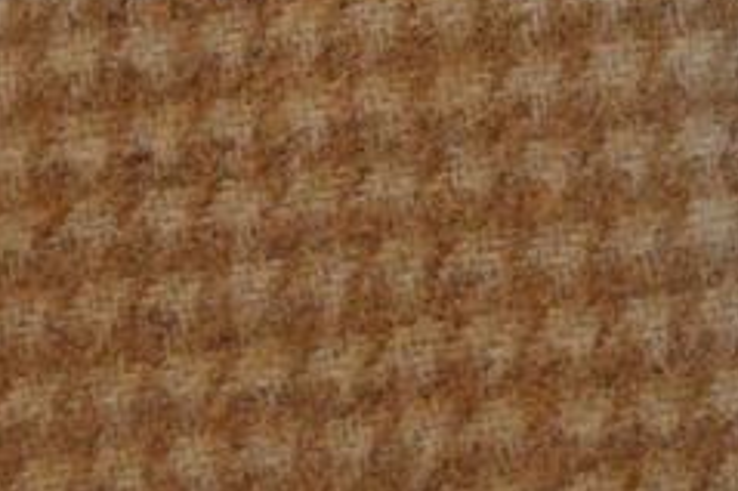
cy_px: -8
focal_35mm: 188
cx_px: 476
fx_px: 3851
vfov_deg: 7.3
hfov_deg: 10.9
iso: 1250
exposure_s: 1/60
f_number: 4.2
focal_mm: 30
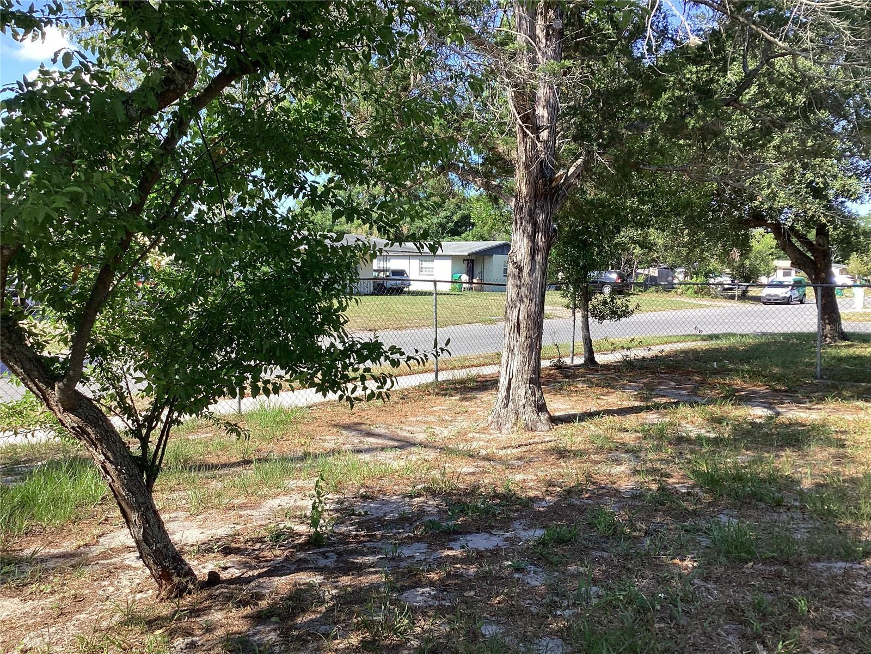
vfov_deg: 45.4
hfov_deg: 58.4
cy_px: 327
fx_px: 780
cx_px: 436
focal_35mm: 31
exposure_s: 1/411
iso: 25
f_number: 2.4
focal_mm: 3.3
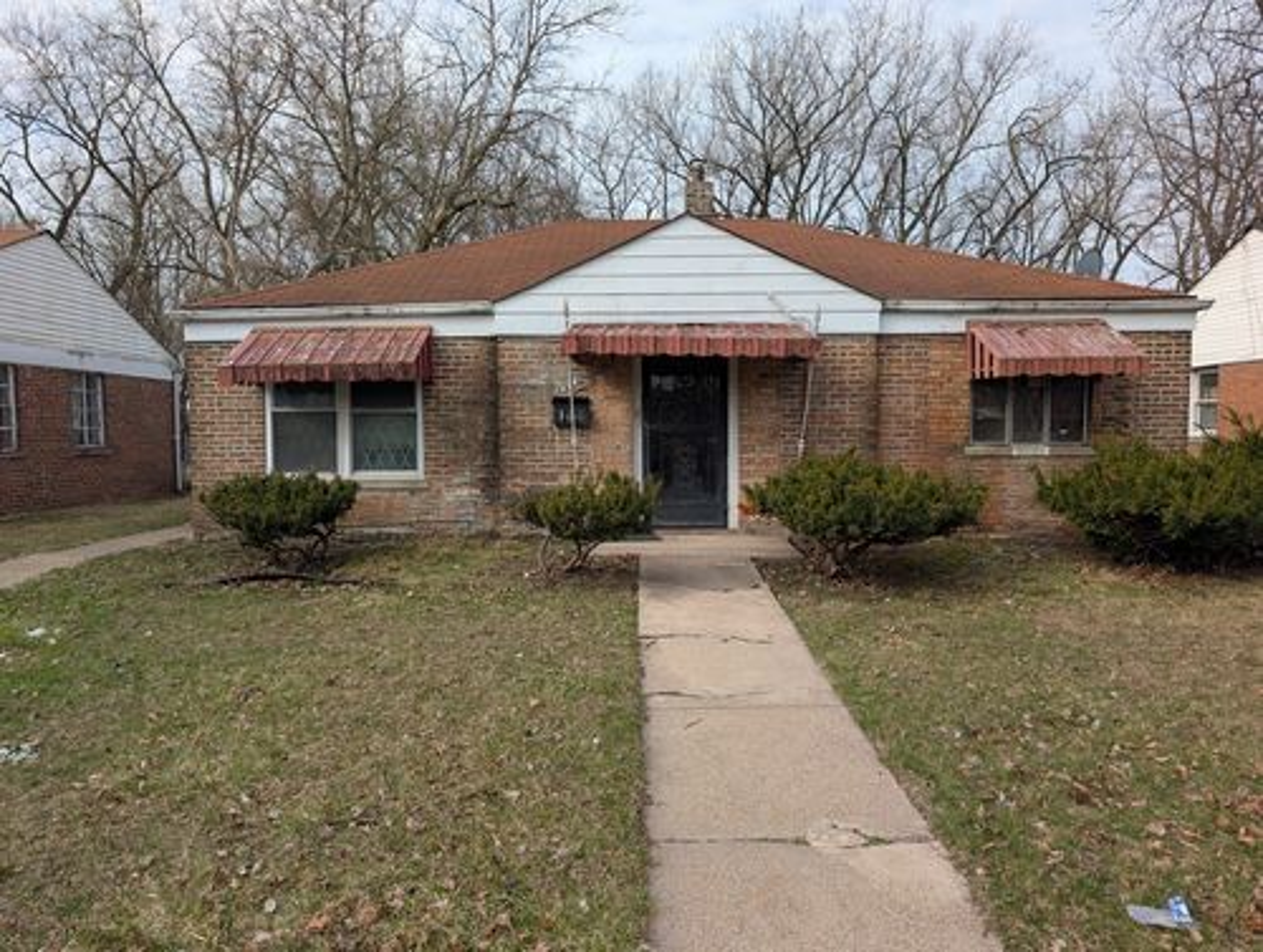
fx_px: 877
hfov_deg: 71.5
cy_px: 476
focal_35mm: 24
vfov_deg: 57.0
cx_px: 632
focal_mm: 6.9
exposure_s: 1/814
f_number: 1.68
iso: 21
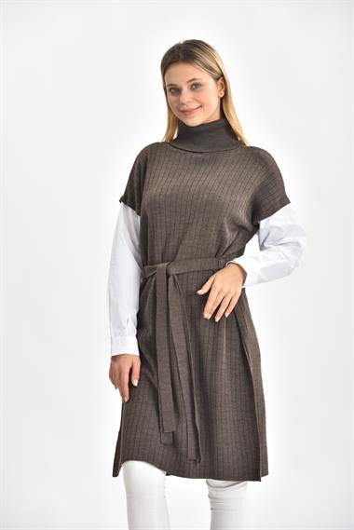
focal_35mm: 122
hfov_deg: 11.2
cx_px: 177
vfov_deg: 16.8
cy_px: 265
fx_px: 1797
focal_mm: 122
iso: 100
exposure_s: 1/160
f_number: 6.3
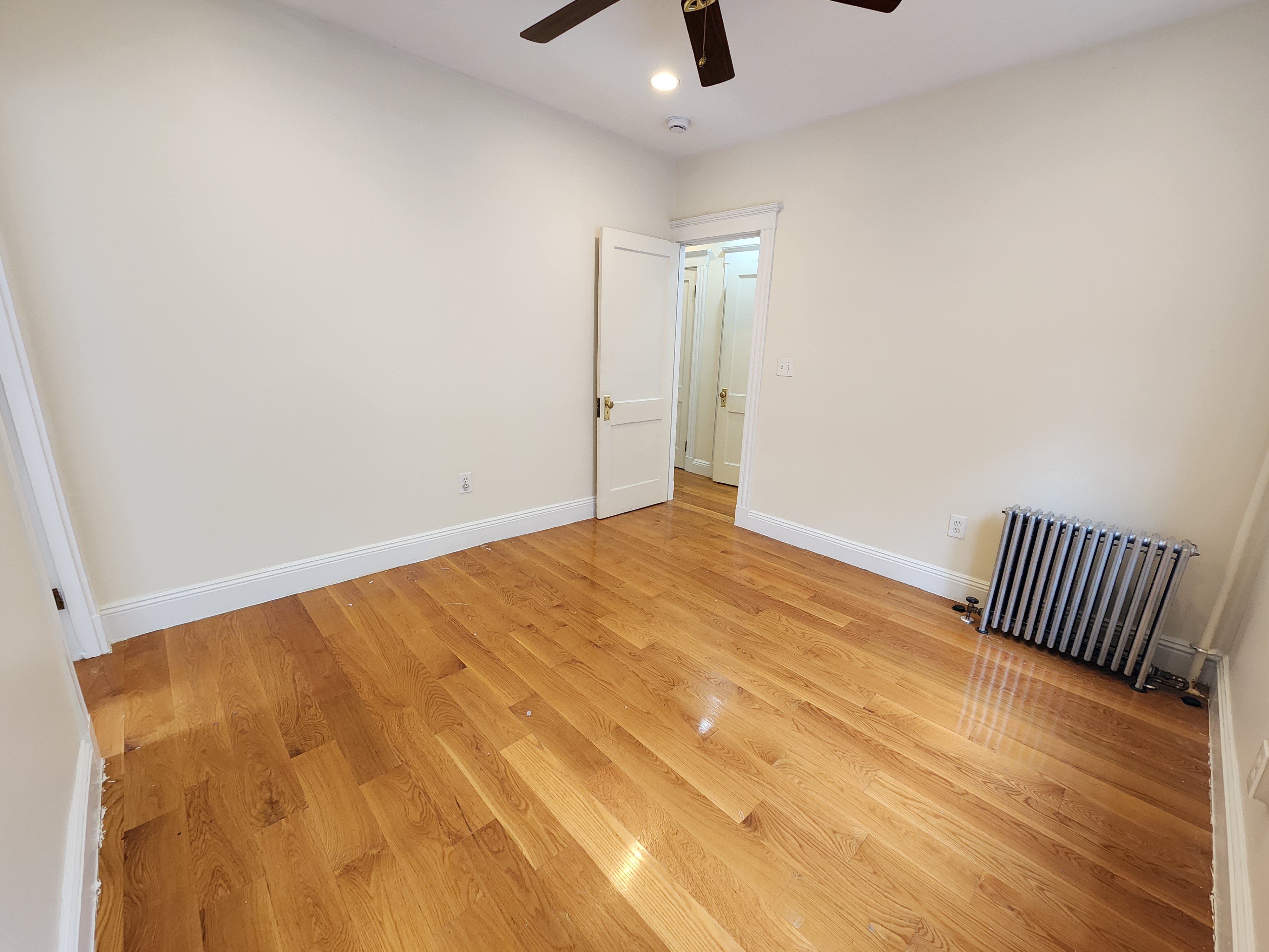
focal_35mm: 13
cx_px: 634
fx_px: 477
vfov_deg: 89.9
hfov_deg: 106.2
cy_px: 476
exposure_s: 1/60
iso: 250
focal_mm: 2.2
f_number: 2.2
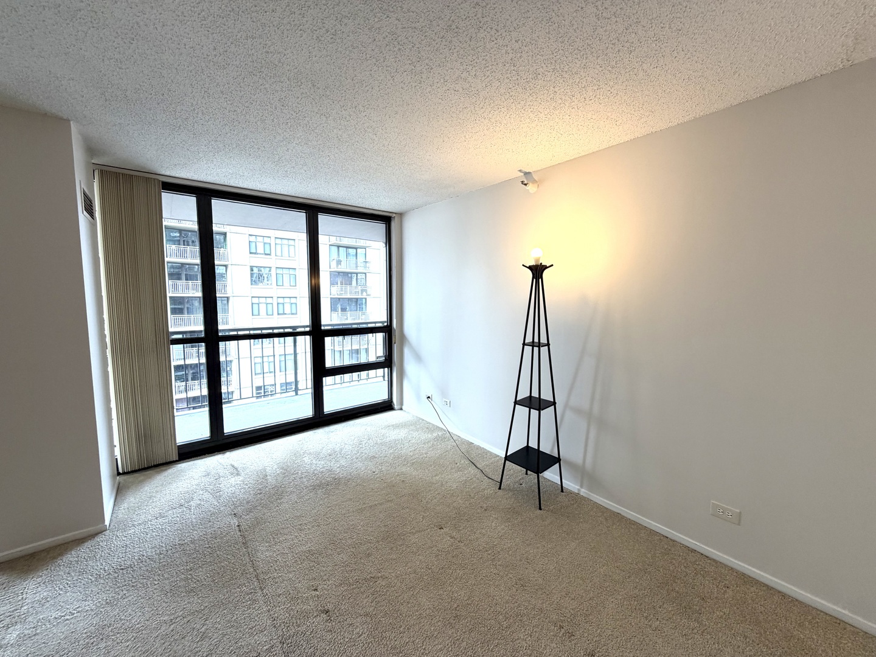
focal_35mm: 14
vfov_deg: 85.7
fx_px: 354
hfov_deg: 102.1
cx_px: 438
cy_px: 328
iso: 80
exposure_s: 1/120
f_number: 2.2
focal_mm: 2.22
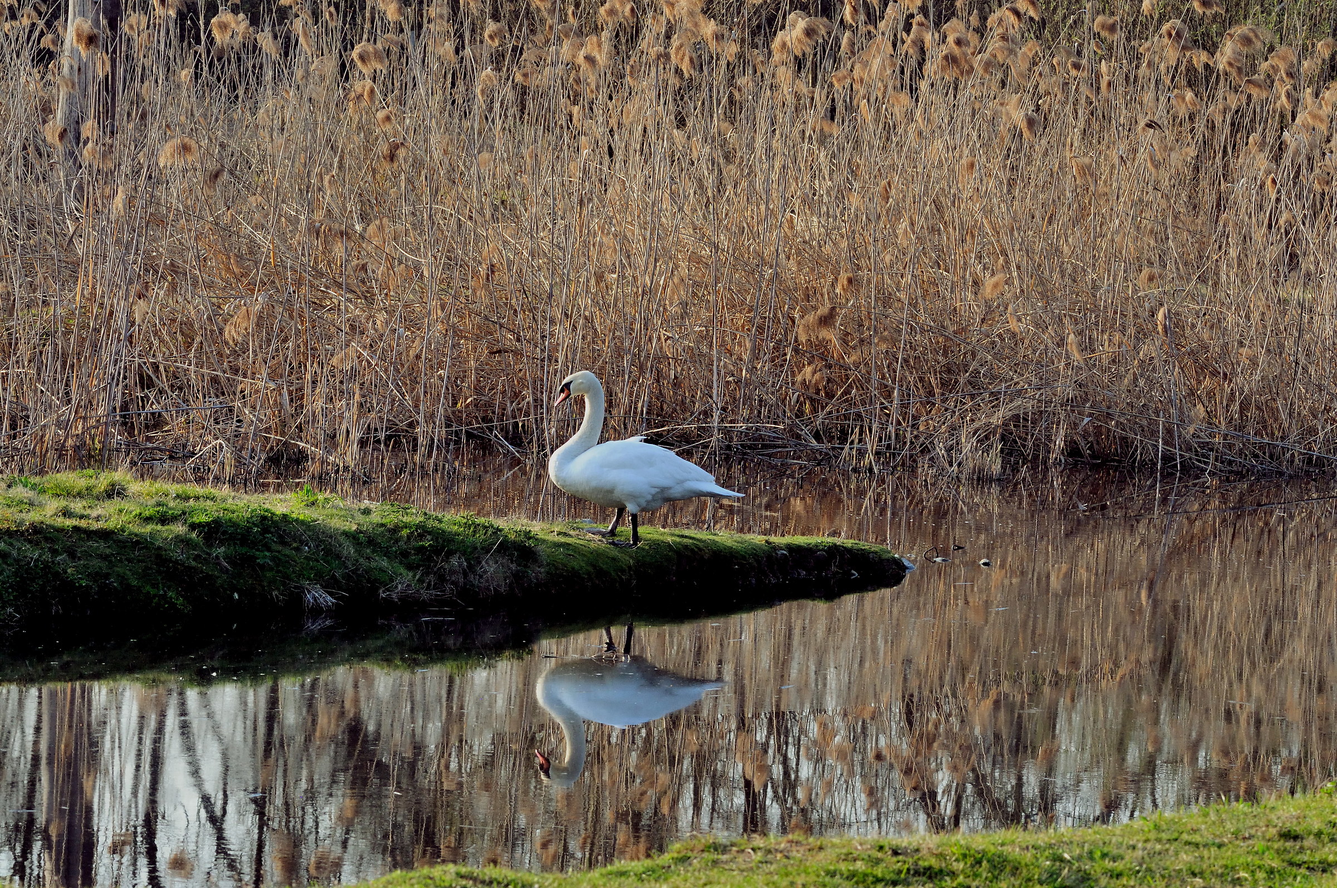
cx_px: 668
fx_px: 6677
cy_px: 444
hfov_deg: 11.4
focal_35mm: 180
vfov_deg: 7.6
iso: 1250
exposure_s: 1/250
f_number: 10
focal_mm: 120
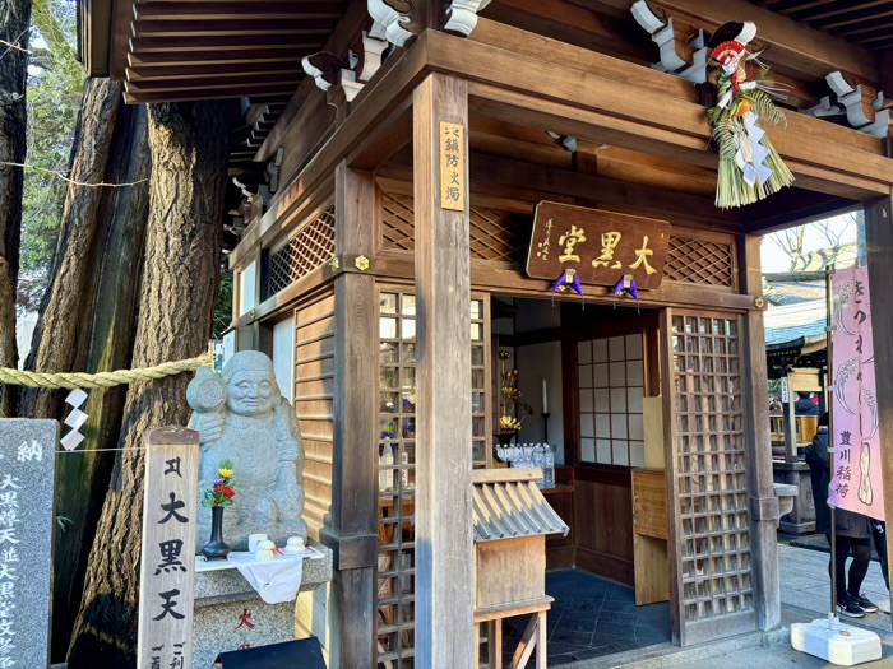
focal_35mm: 26
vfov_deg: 53.1
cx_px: 446
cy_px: 334
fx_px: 671
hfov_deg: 67.3
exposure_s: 1/100
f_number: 1.6
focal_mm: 5.96
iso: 100
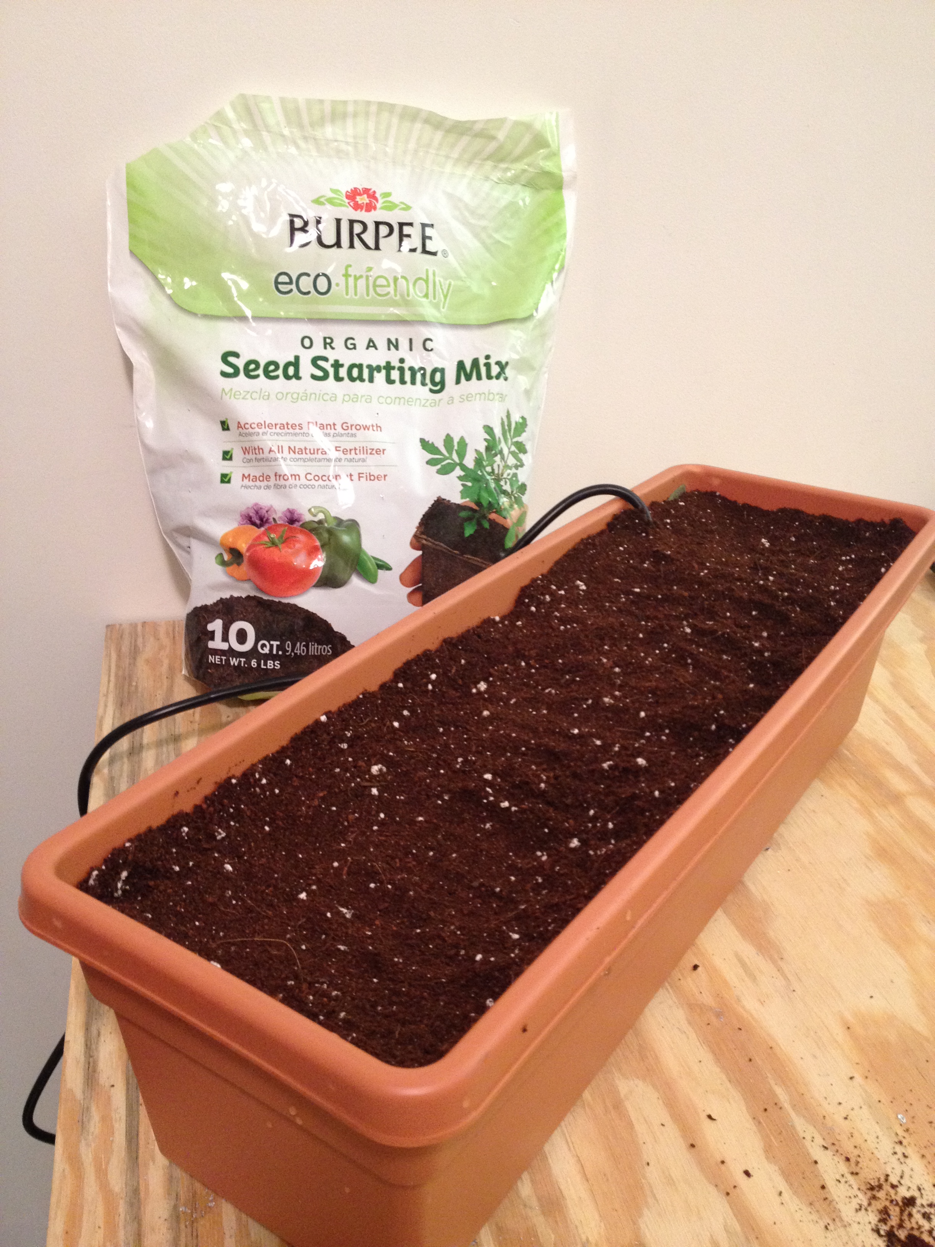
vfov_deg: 52.6
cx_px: 468
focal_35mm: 35
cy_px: 624
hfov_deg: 40.7
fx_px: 1260
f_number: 2.4
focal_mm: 4.28
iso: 250
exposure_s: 1/20
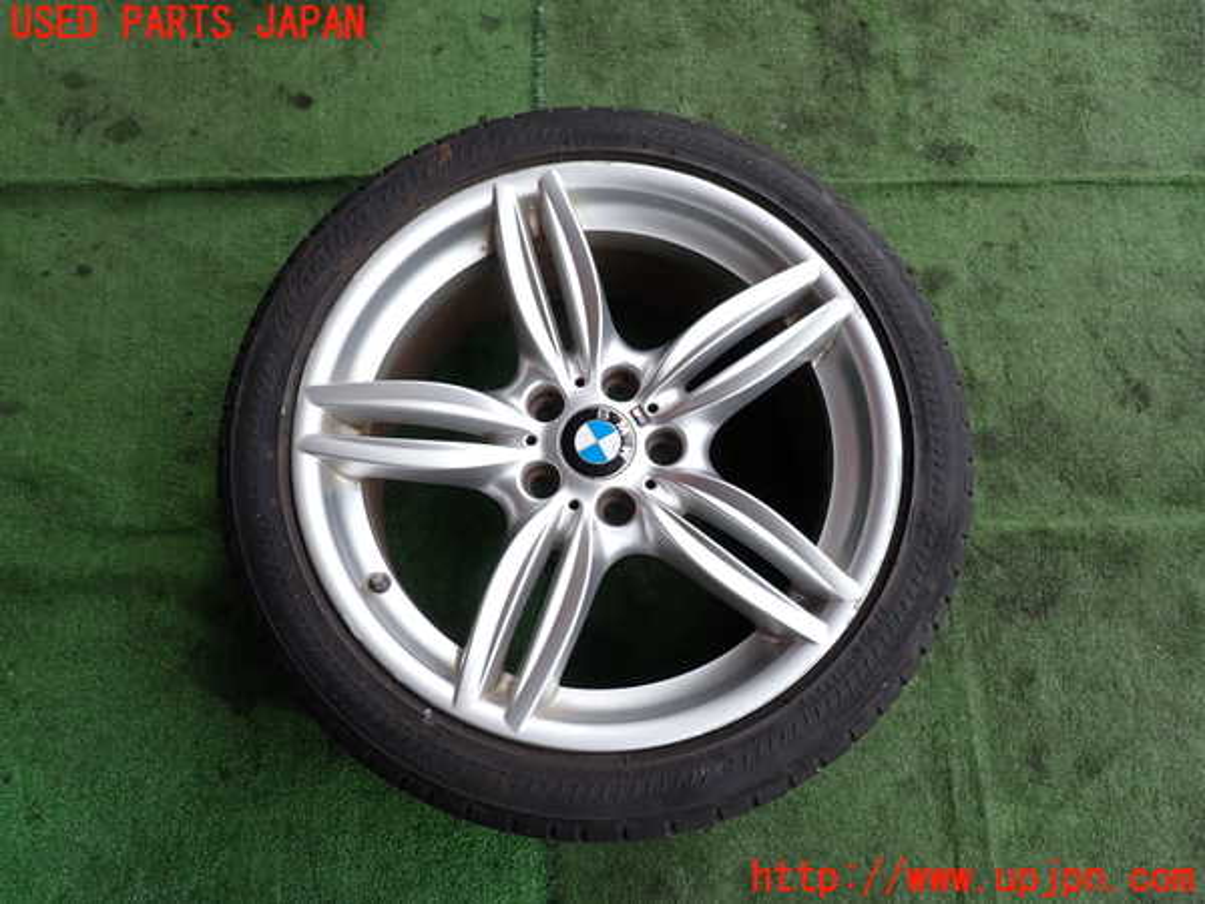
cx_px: 602
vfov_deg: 54.9
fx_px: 870
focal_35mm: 25
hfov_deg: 69.4
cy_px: 452
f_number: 2.8
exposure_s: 1/250
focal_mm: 4.5
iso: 100
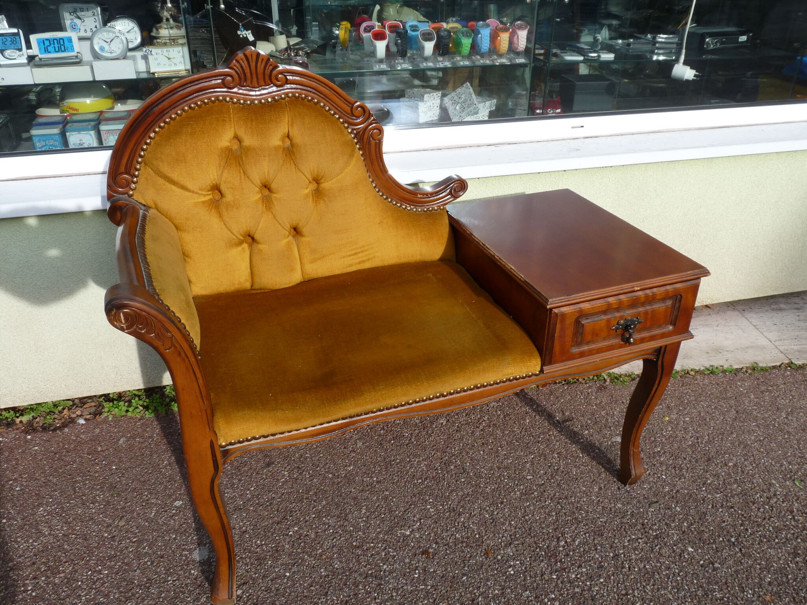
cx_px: 404
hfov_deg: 65.3
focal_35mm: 27
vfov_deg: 51.4
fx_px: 629
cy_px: 302
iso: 100
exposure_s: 1/250
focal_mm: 4.8
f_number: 5.6
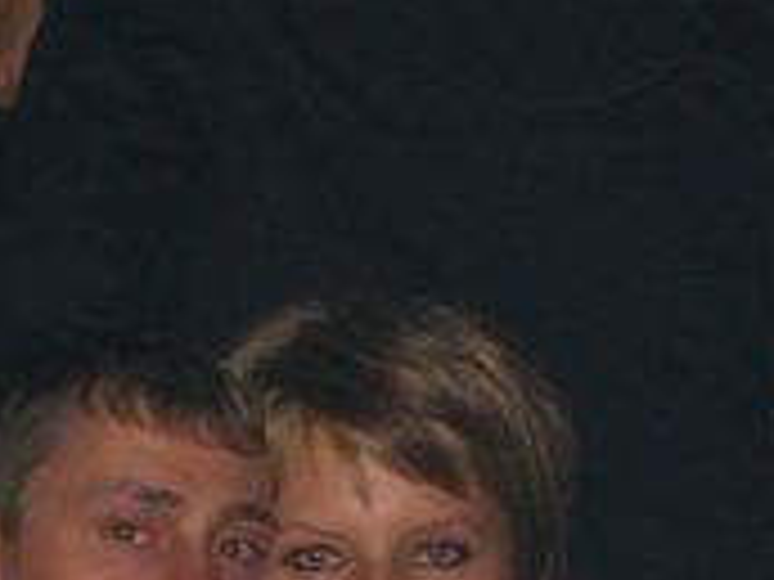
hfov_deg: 8.4
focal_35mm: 237
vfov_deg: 6.2
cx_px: 374
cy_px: 989
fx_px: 5299
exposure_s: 1/60
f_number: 4
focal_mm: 14.2
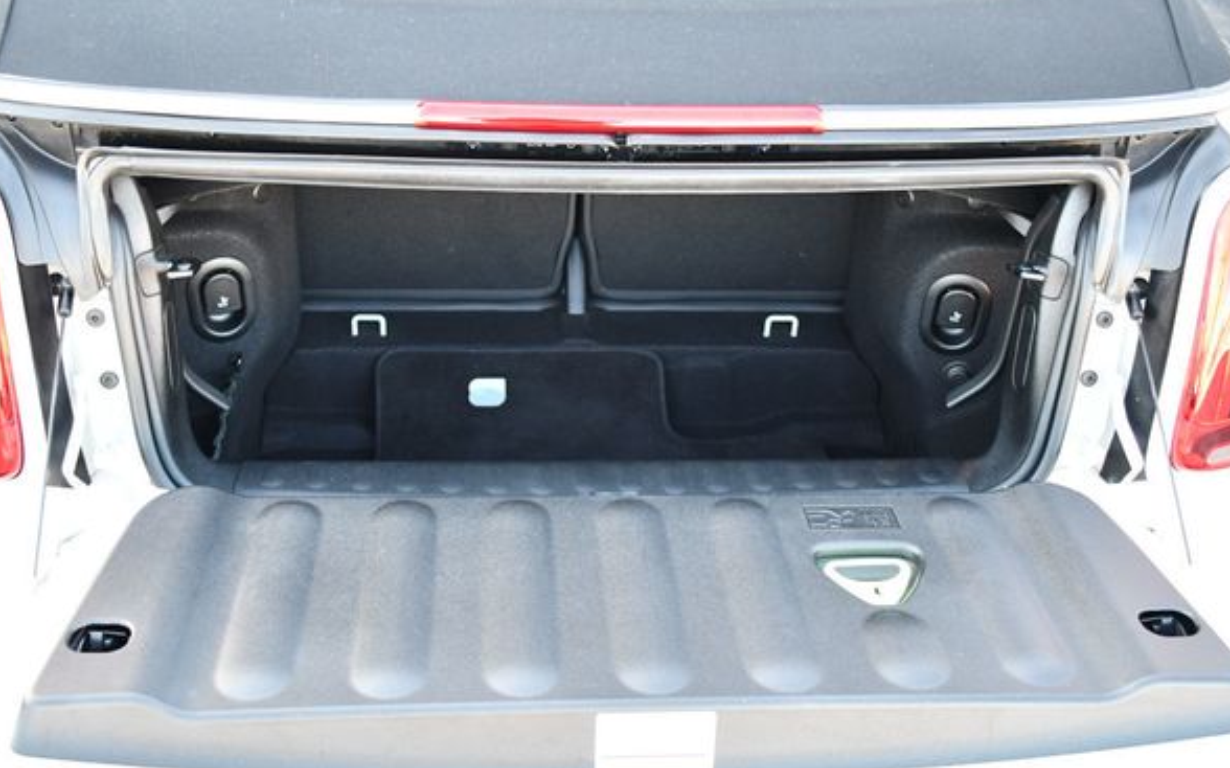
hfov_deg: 49.3
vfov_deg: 31.9
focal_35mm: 40
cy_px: 431
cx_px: 582
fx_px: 1340
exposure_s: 1/125
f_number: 3.5
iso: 900
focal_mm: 18
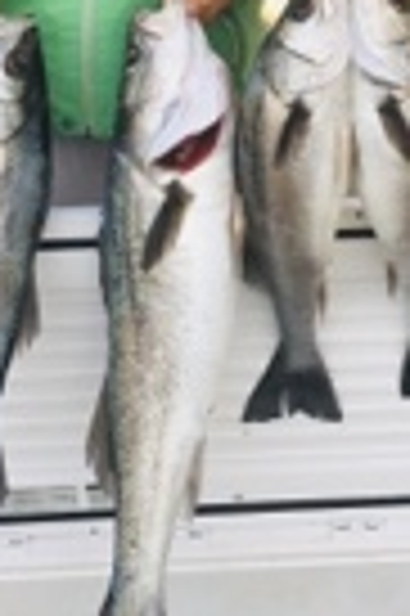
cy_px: 76
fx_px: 1507
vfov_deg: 22.6
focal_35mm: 88
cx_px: 342
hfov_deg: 15.4
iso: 25
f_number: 2.2
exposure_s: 1/283
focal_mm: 4.15
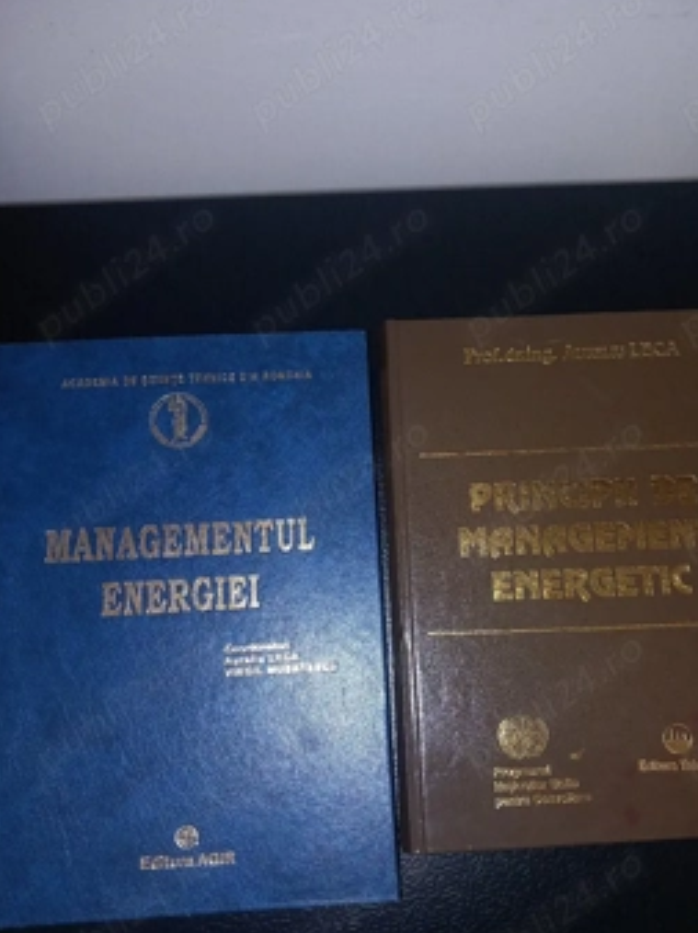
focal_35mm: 32
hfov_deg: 44.0
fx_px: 861
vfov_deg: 56.7
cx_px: 395
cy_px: 522
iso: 125
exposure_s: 1/50.3
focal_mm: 4
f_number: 1.8
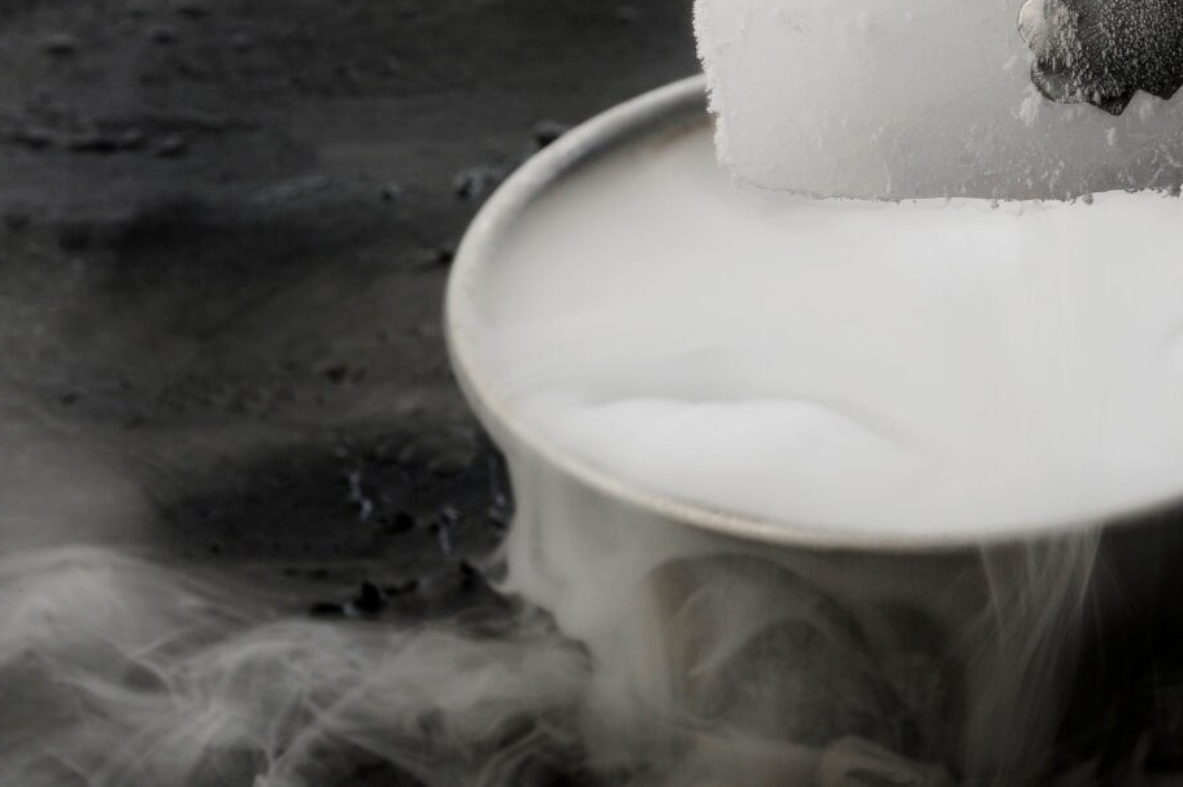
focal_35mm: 177
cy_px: 212
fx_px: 5812
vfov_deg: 7.7
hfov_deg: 11.6
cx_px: 964
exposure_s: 1/200
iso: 200
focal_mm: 105
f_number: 29
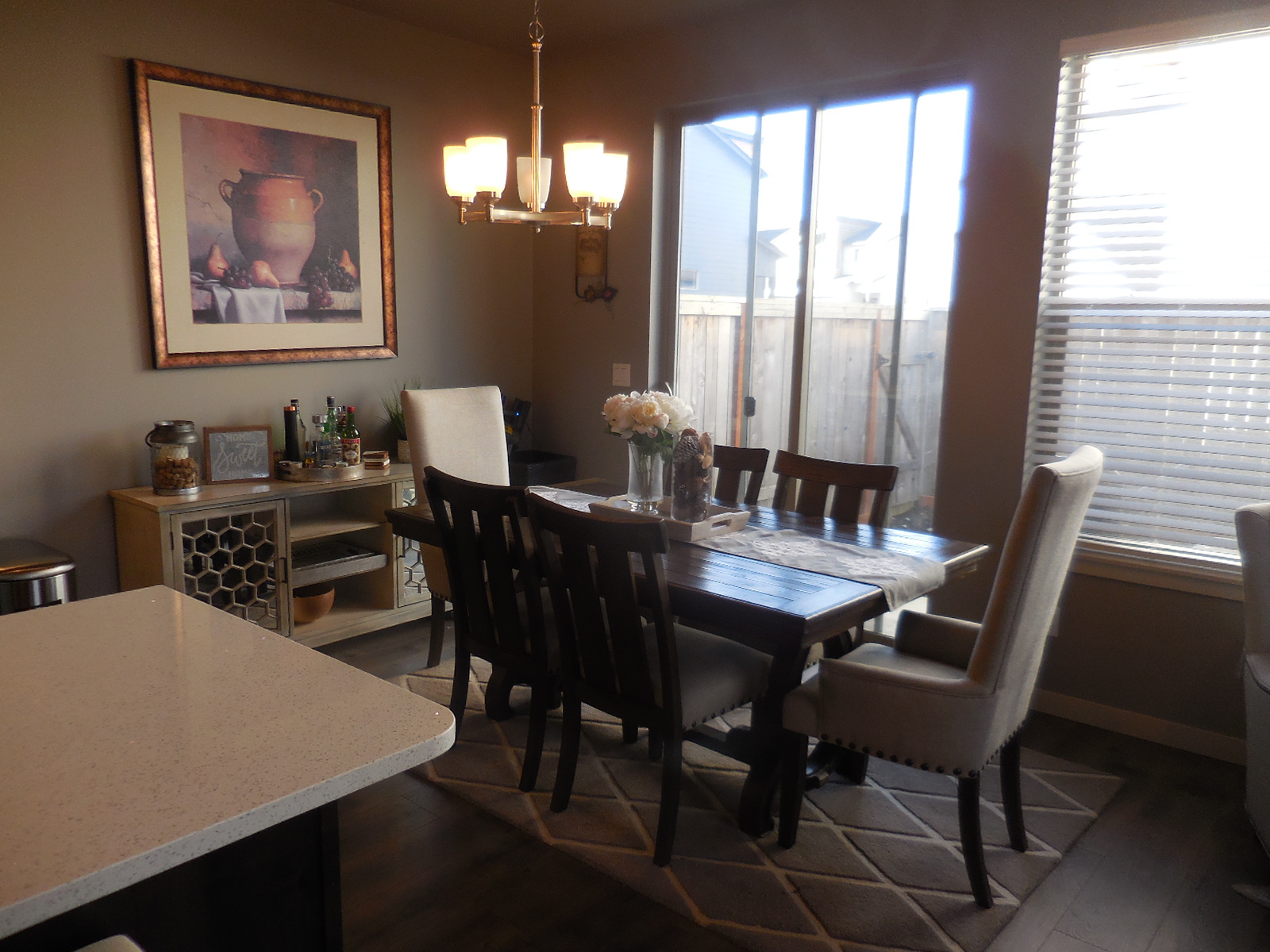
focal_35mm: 25
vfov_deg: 54.9
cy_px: 476
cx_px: 635
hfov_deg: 69.4
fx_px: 917
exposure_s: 1/60
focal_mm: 4.5
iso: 125
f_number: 3.3
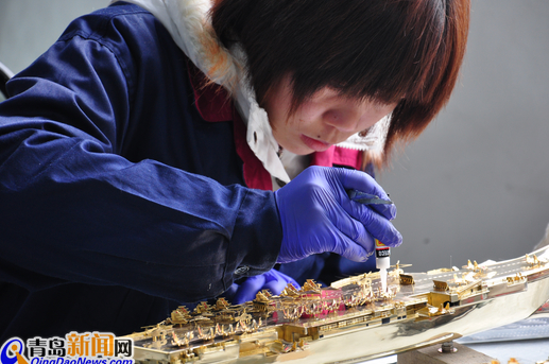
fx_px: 2551
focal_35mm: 168
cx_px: 287
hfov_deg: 12.3
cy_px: 182
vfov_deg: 8.2
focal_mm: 105
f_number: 5.6
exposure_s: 1/20
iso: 400
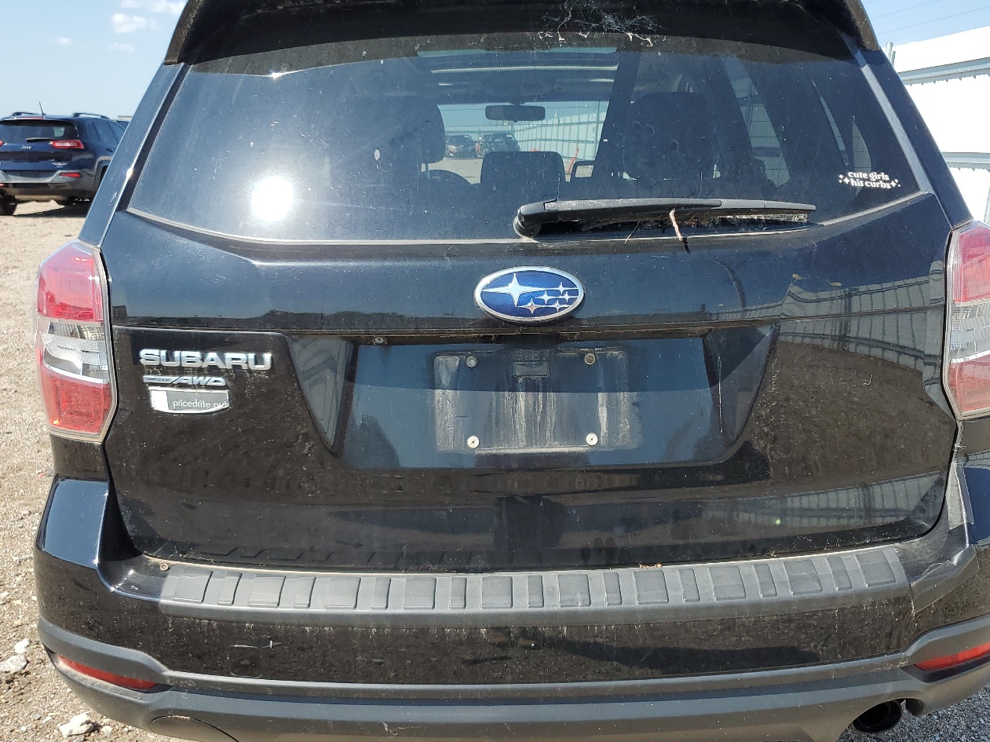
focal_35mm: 33
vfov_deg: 42.9
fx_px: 944
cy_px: 356
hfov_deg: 55.3
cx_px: 527
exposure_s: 1/1667
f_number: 1.5
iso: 50
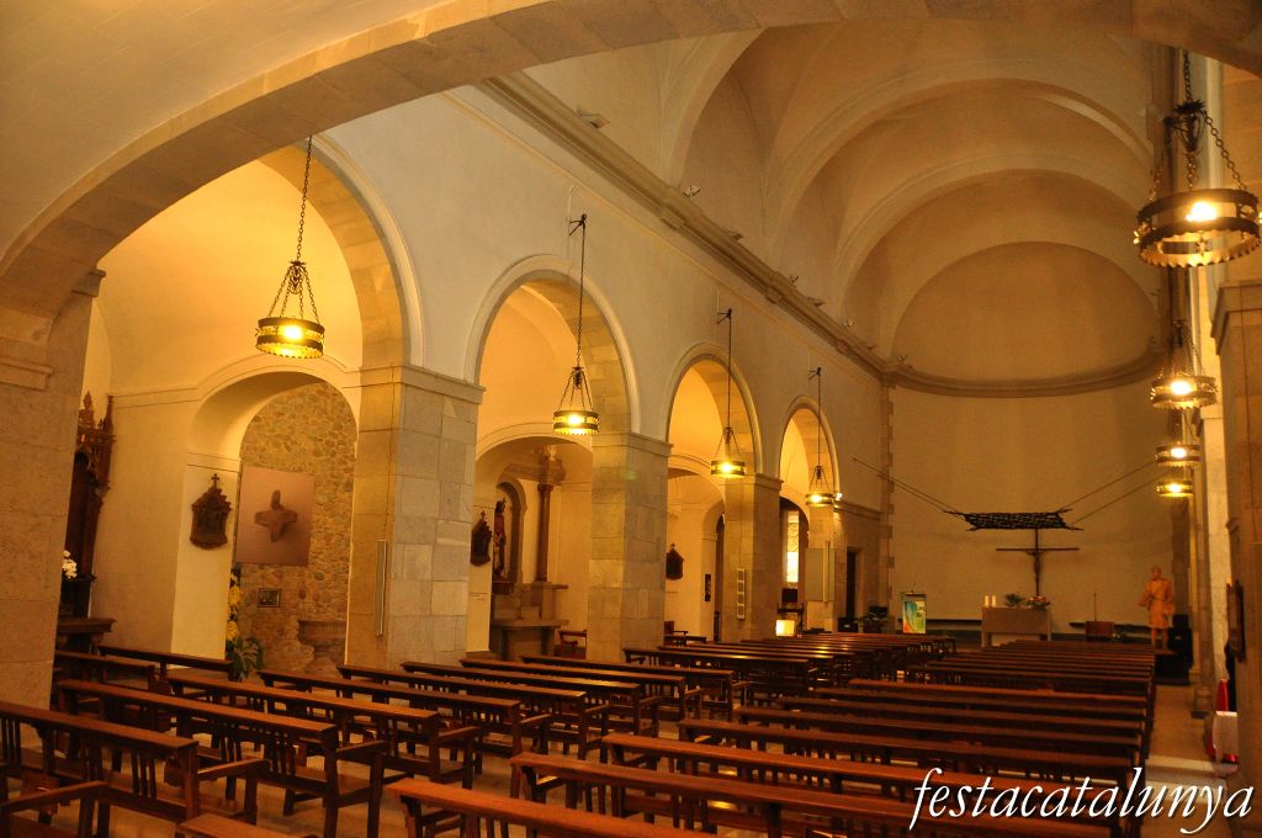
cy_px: 419
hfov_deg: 67.4
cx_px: 631
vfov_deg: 47.8
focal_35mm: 27
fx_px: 945
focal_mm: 18
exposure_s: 1/30
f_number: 3.5
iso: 1600
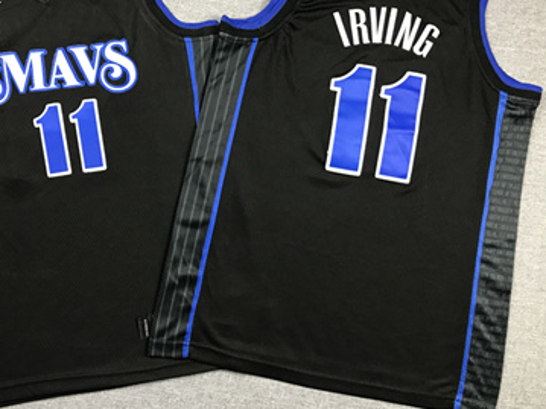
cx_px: 221
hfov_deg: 47.6
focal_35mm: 39
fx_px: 615
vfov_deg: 36.6
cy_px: 160
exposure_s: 1/33
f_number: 1.8
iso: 32
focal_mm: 3.99
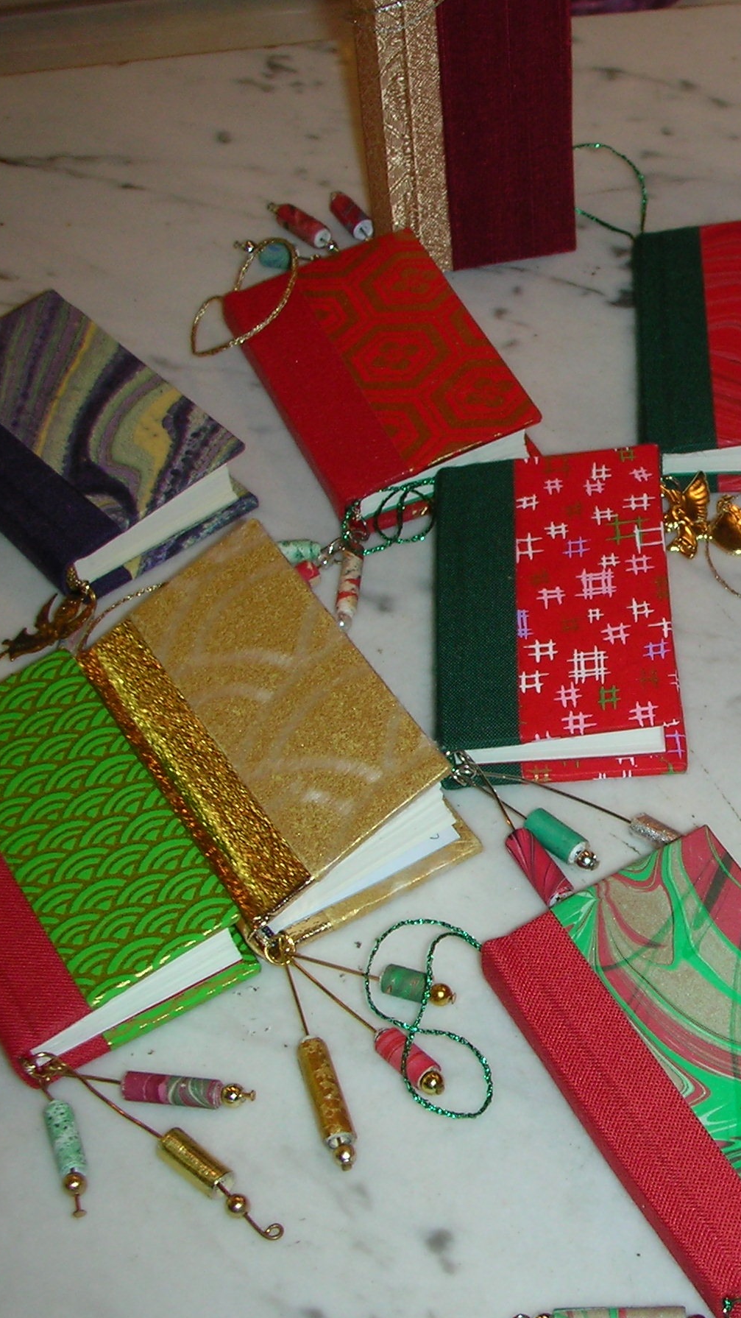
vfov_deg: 34.9
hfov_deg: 19.3
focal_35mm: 60
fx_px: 2096
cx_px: 781
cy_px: 642
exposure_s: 1/60.1
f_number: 3
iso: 50
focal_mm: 5.8
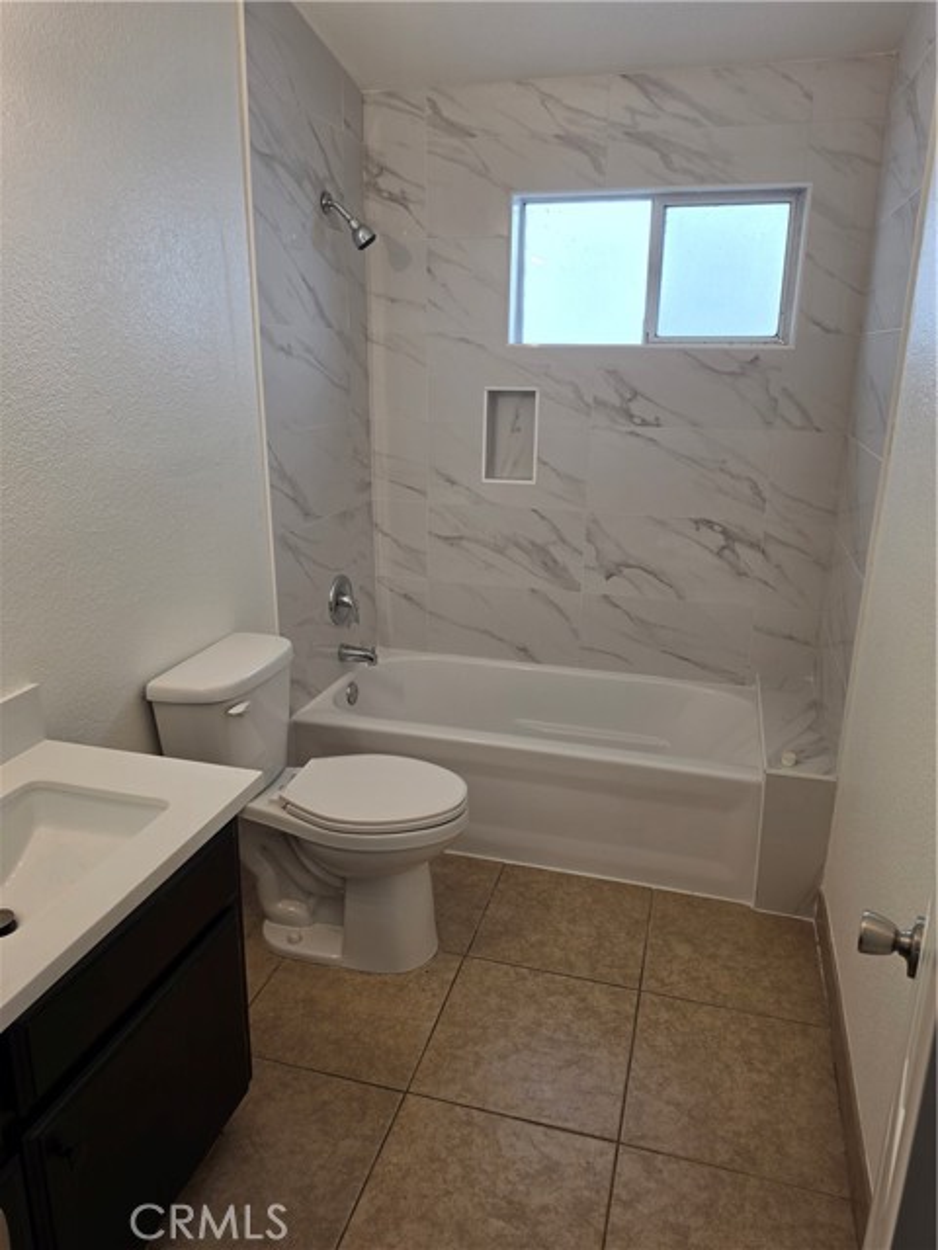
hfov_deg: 58.9
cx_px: 469
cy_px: 625
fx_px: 831
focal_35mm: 23
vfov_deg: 73.9
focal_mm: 6.5
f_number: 1.4
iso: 12
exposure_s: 1/120
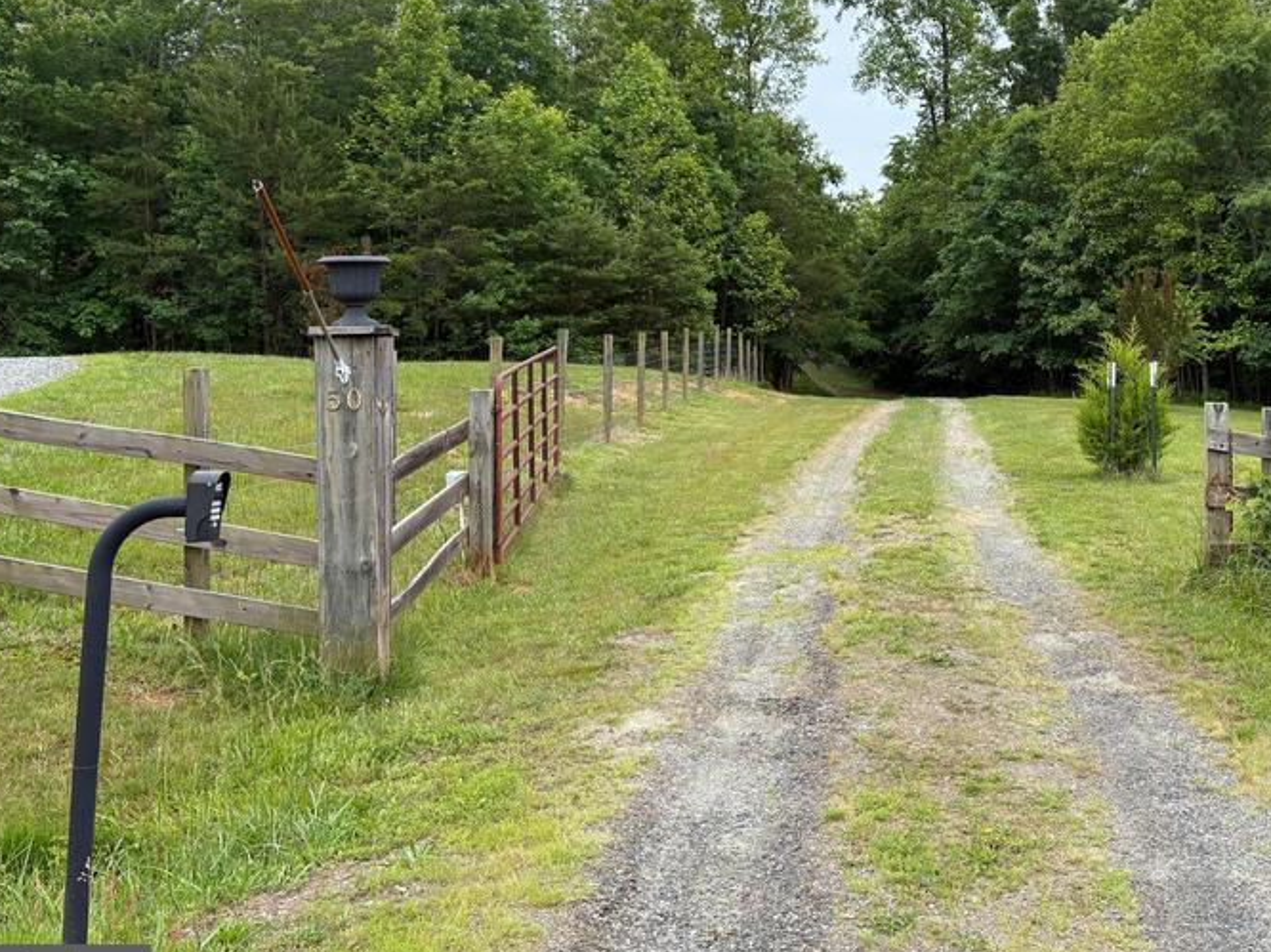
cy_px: 290
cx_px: 889
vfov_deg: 35.5
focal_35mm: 40
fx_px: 1468
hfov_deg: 45.8
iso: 50
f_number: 1.6
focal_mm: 5.96
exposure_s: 1/1239
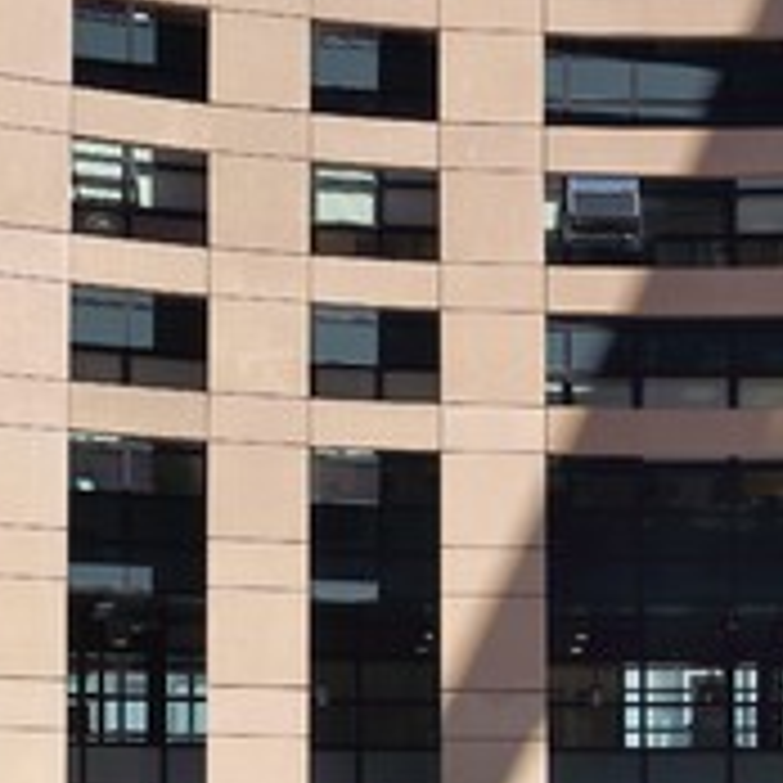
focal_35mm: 144
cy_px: 549
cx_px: 436
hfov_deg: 12.1
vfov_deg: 12.1
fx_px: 3685
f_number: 10
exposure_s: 1/400
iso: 200
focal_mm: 70
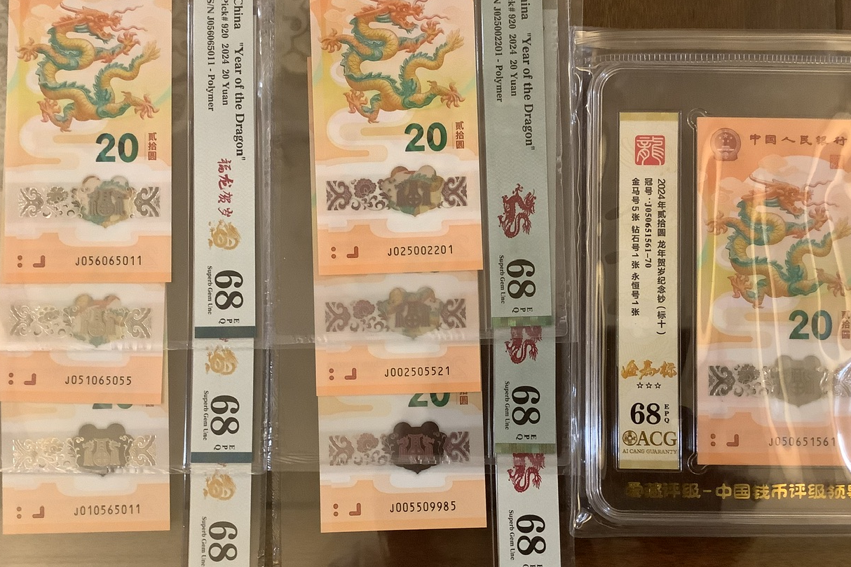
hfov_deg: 55.8
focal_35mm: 34
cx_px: 441
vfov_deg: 38.8
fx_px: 804
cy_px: 317
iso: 320
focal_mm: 3.3
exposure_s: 1/50
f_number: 2.4
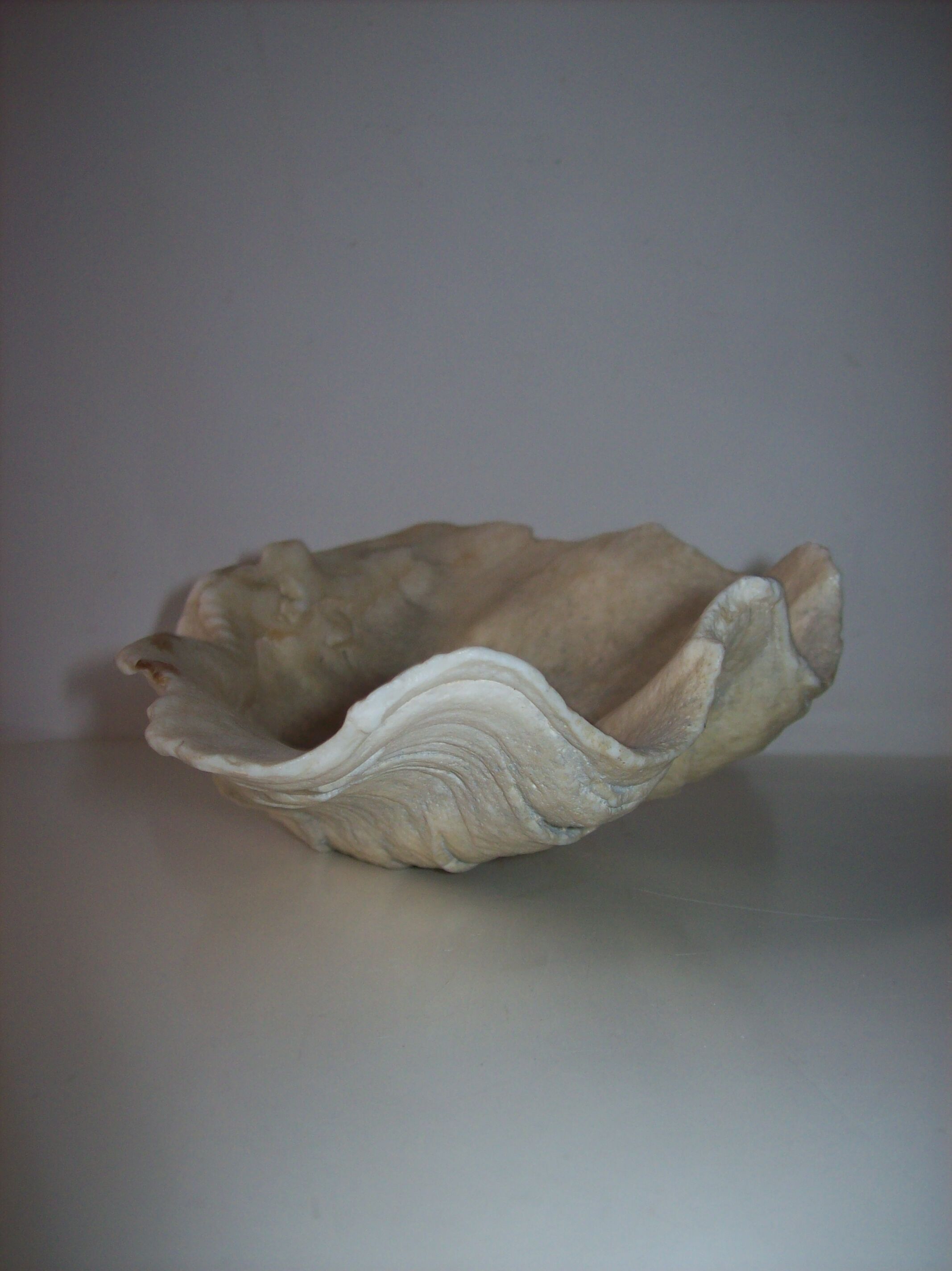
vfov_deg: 51.4
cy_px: 636
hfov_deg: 39.6
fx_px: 1321
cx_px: 476
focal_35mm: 36
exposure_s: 1/64
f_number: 2.7
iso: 80
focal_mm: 6
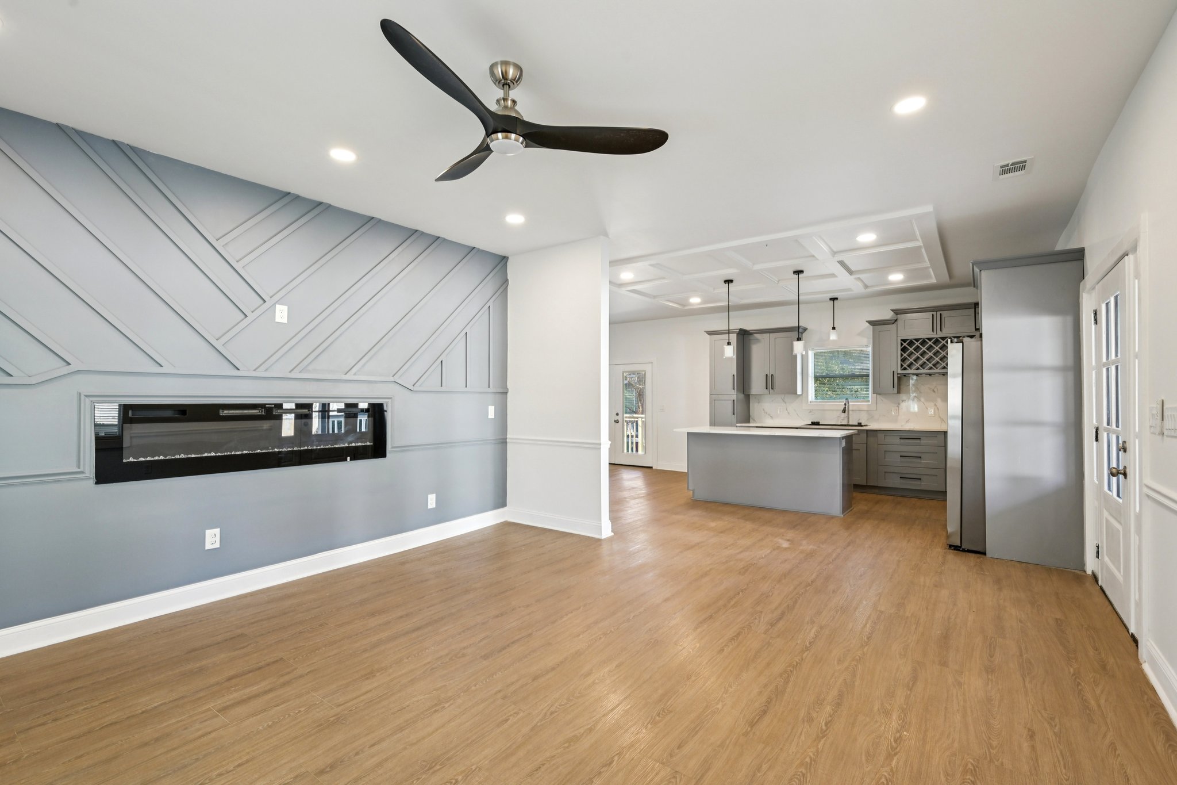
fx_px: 523
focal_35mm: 16
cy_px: 392
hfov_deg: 96.7
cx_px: 588
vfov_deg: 73.7
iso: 400
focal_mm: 16
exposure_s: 1/25
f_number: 8
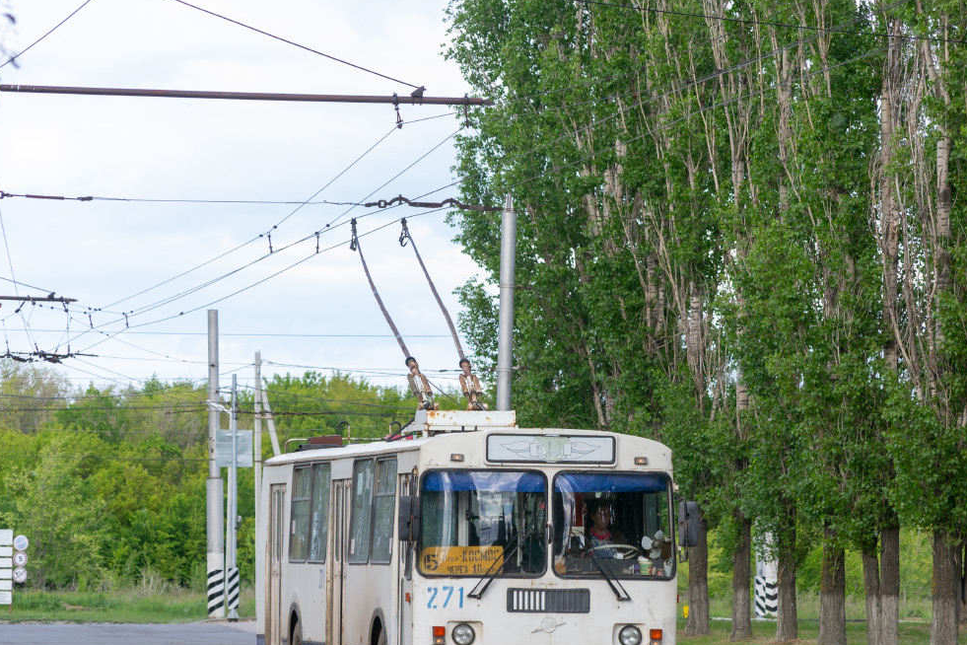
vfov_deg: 6.5
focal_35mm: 212
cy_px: 401
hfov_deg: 9.7
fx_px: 5694
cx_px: 561
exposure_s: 1/500
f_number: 6.3
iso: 400
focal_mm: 110
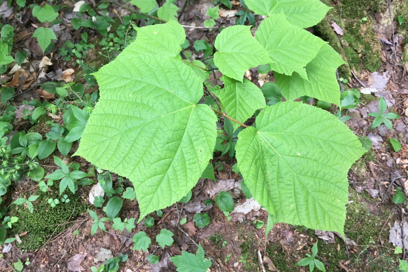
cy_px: 133
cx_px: 199
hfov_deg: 60.3
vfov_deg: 42.3
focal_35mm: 31
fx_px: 351
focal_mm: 4.15
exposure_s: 1/30
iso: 25
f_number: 2.2
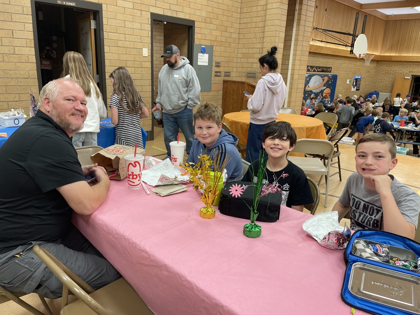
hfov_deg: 67.3
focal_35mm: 26
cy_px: 158
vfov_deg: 53.1
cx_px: 210
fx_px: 315
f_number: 1.6
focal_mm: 4.2
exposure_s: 1/60
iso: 64
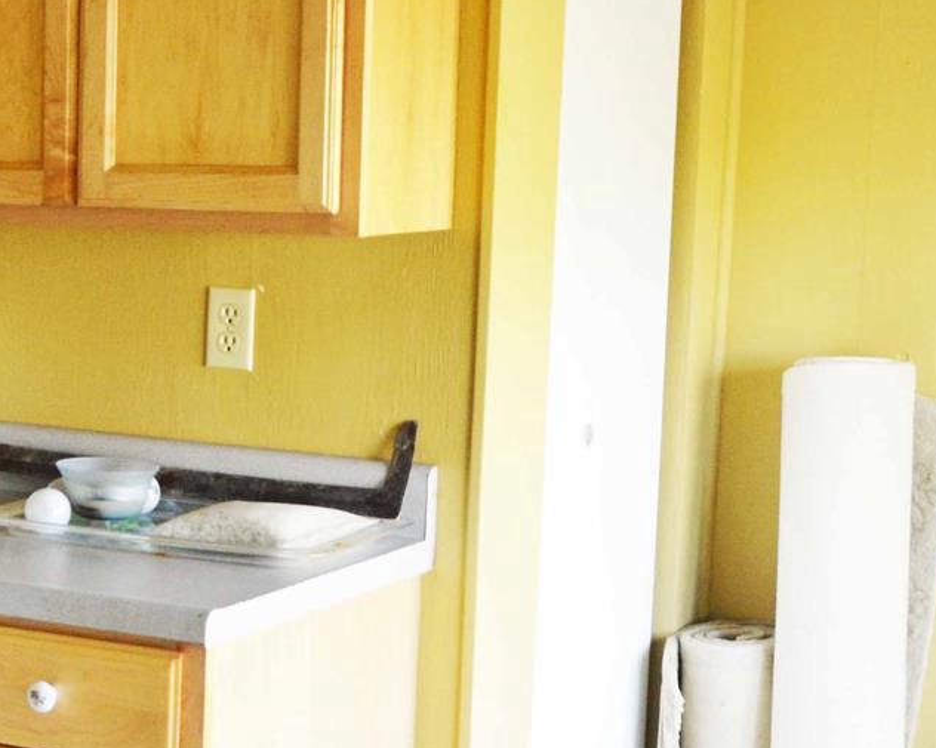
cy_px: 384
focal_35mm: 82
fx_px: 2271
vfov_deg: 18.7
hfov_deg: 21.7
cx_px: -167
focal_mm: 18
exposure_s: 1/45
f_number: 3.5
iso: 800
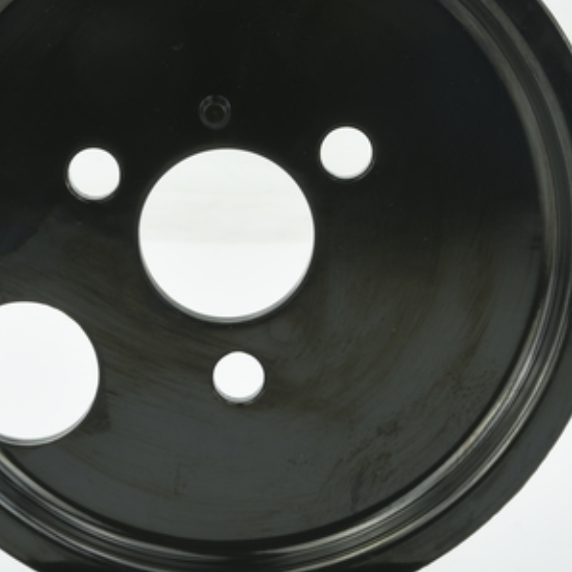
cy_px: 288
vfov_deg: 14.2
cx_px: 221
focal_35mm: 123
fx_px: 2299
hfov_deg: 14.2
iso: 64
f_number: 32
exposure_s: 1/2.5
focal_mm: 60
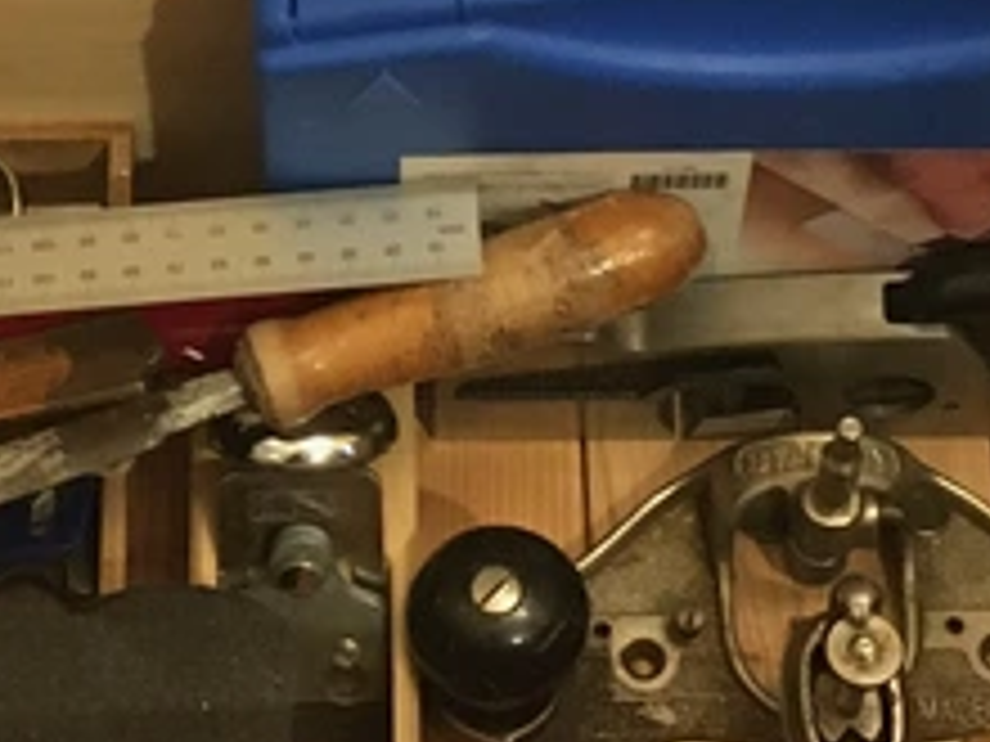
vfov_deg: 10.9
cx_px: 333
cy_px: 40
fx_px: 3861
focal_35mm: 135
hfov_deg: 14.6
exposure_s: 1/17
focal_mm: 4.15
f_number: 2.2
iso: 320
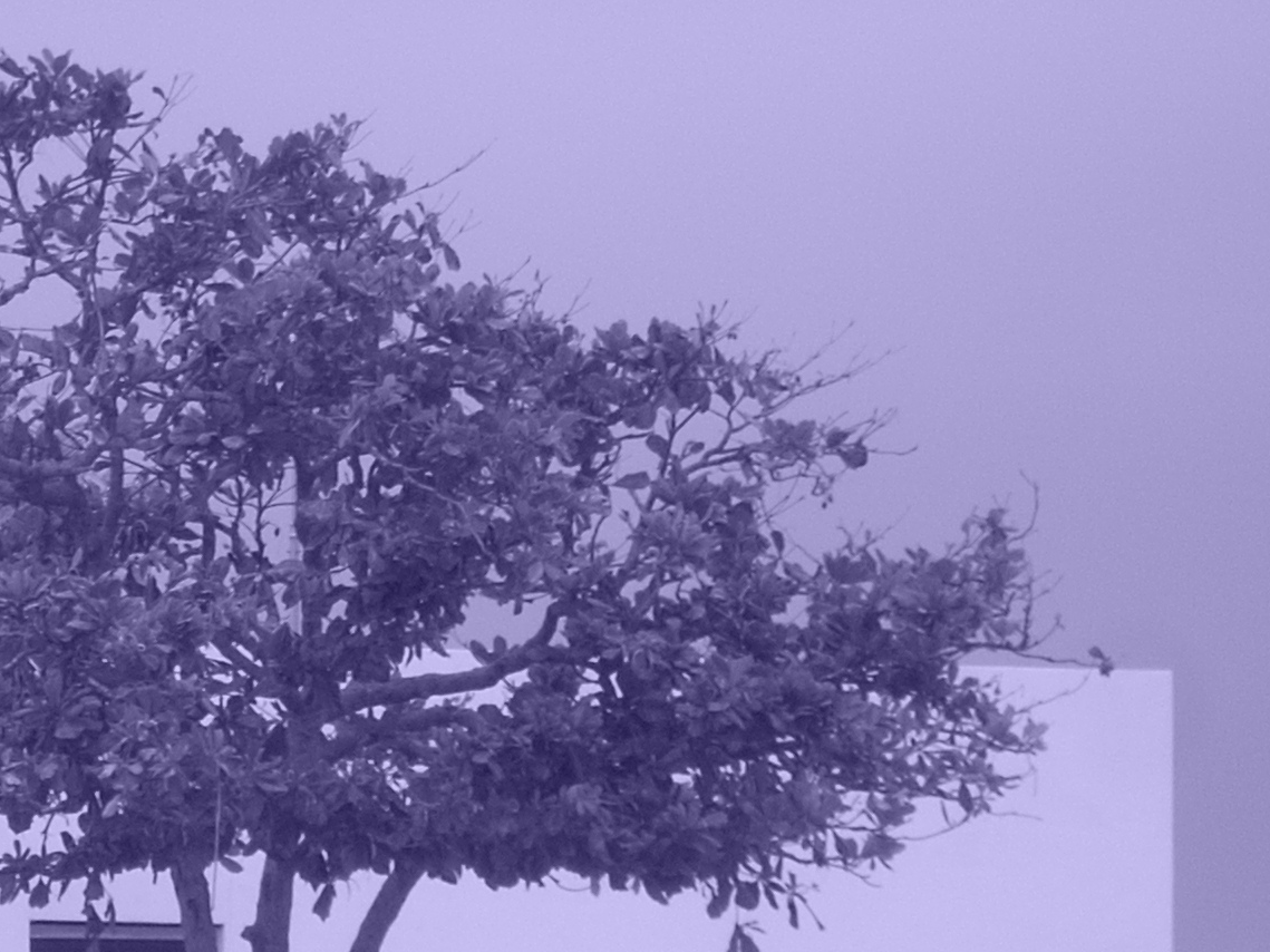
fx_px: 9318
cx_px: 118
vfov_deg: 5.8
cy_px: 586
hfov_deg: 7.8
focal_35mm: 254
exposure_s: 1/136
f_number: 10.4
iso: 64
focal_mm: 18.6
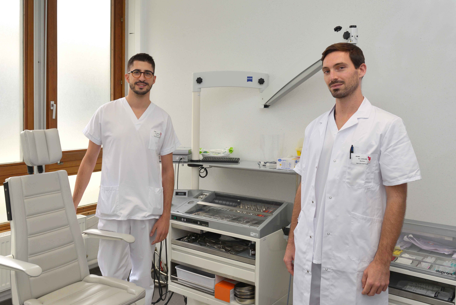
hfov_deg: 60.3
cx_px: 228
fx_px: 393
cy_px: 152
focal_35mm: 31
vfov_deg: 42.4
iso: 200
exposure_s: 1/60
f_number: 7.1
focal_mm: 31
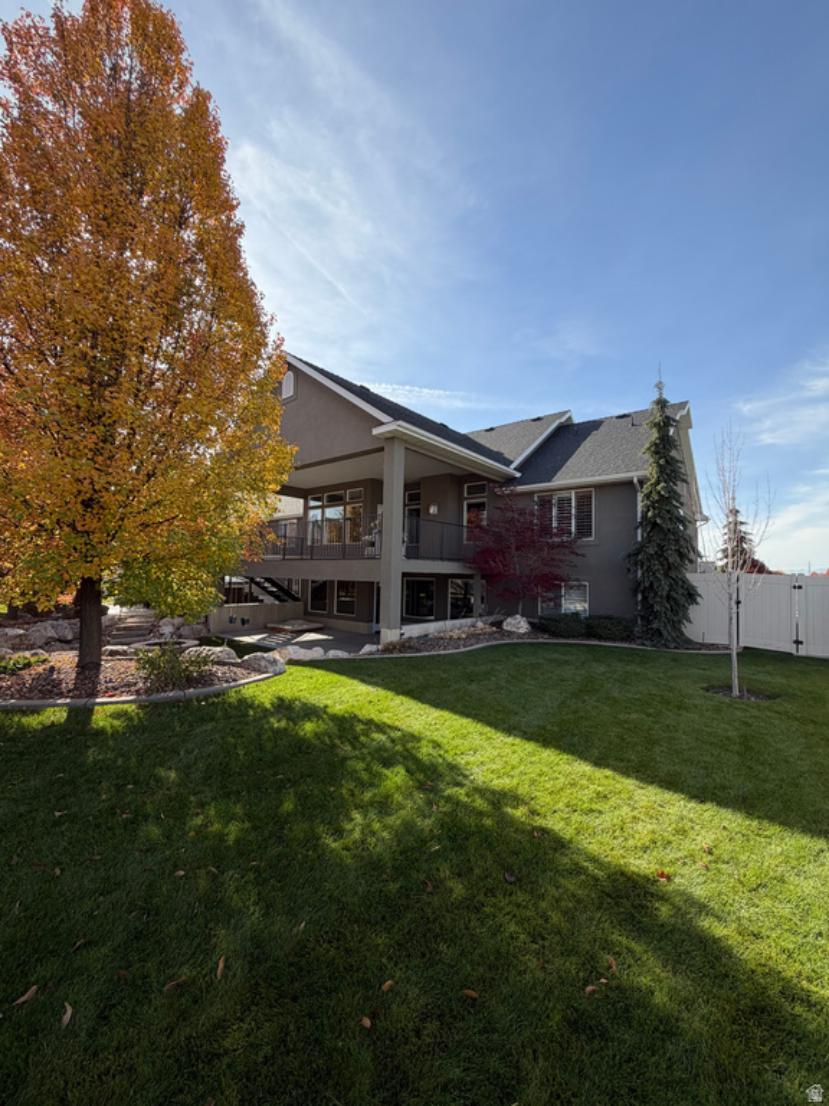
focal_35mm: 14
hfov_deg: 85.7
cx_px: 414
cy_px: 553
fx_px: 447
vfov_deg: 102.1
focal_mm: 2.22
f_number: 2.2
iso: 32
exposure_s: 1/770
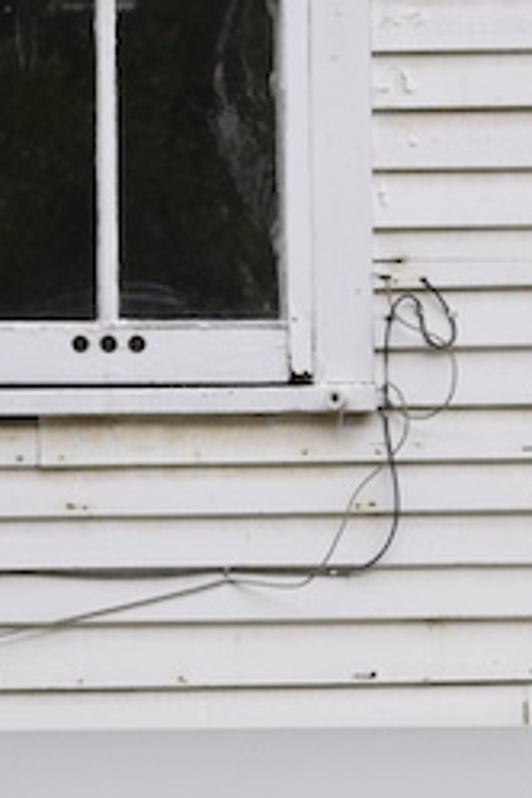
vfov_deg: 4.9
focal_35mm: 424
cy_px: 686
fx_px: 9388
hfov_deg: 3.2
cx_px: -213
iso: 400
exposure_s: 1/200
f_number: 7.1
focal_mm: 55
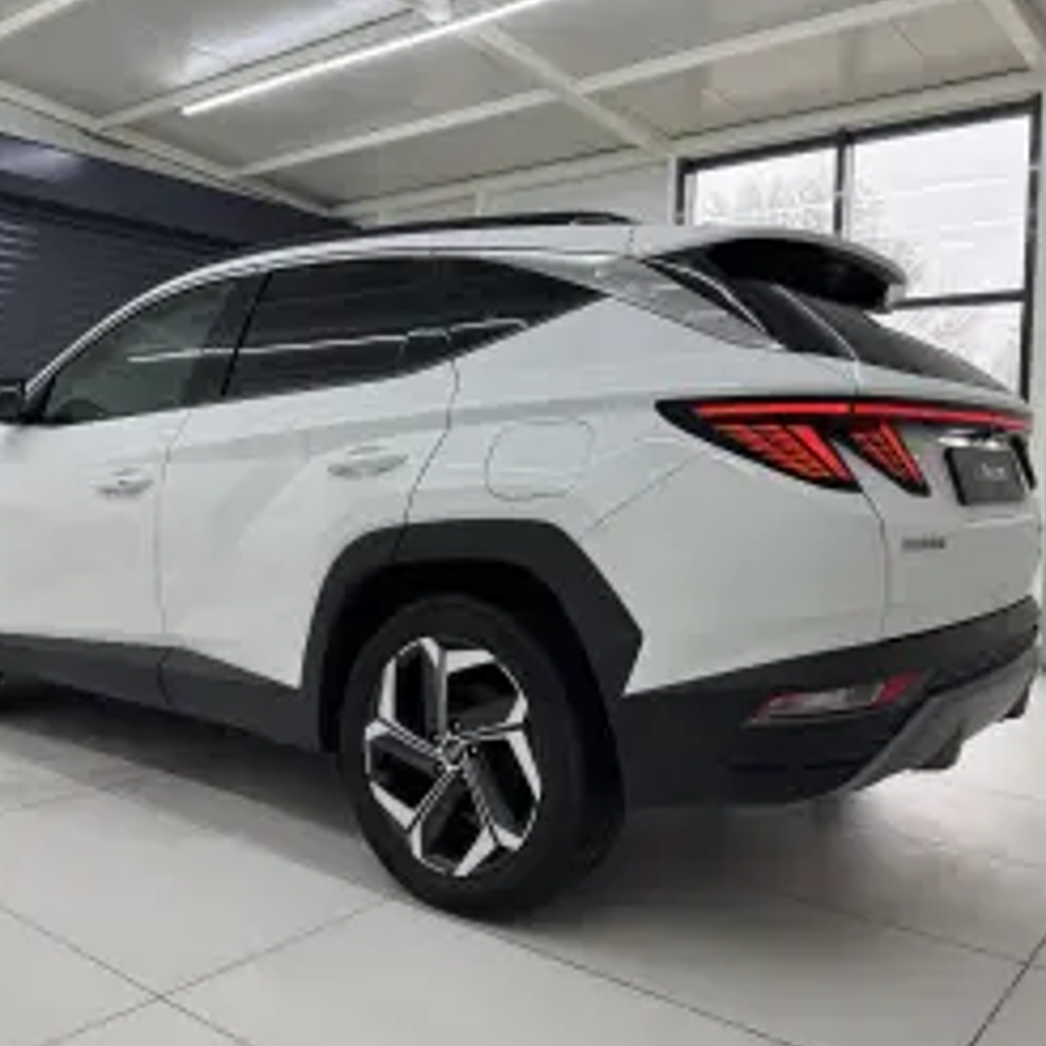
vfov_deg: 52.5
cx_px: 514
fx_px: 1060
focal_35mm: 31
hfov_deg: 52.5
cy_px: 510
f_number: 1.78
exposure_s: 1/89
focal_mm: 6.76
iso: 64
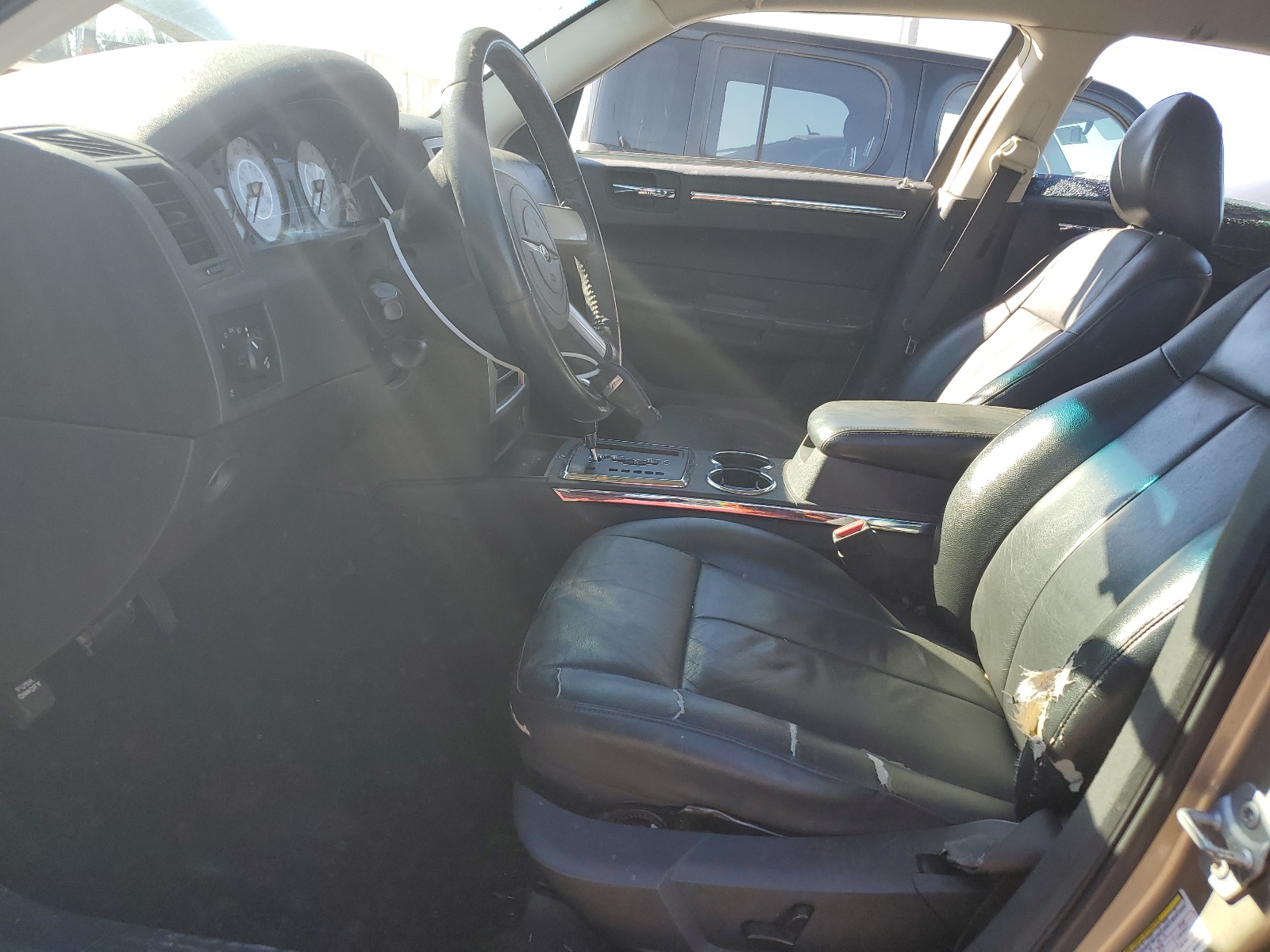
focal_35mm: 26
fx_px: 954
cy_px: 476
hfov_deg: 67.3
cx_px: 635
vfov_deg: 53.1
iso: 50
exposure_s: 1/556
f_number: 1.5
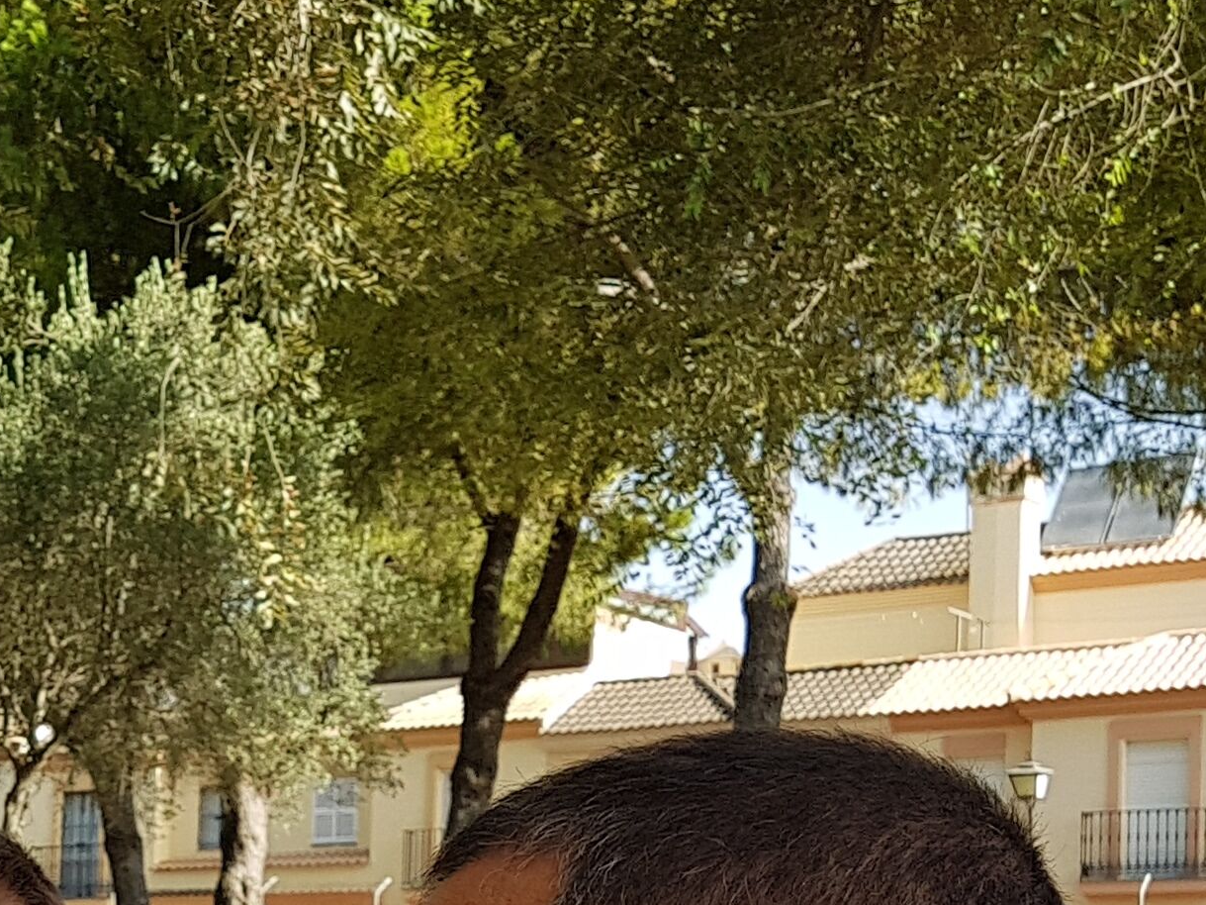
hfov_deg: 21.0
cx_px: -297
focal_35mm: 86
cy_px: 873
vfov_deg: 16.8
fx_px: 2996
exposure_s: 1/700
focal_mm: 4.2
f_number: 1.7
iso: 40
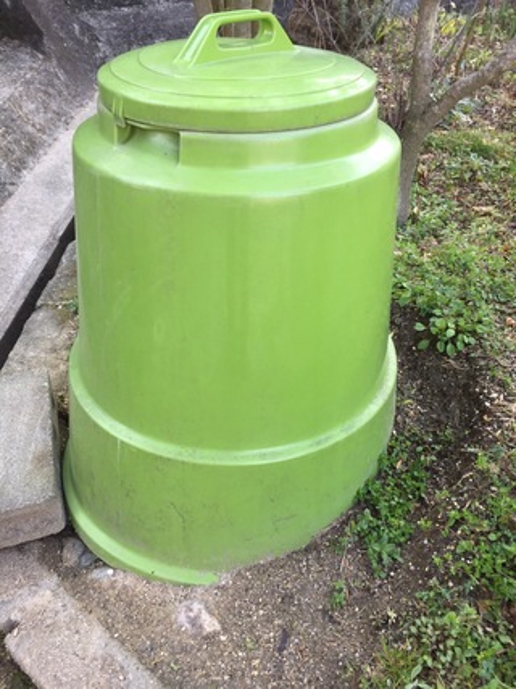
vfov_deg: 61.7
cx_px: 258
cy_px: 344
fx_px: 577
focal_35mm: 29
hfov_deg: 48.2
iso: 50
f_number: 2.2
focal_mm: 4.15
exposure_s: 1/120
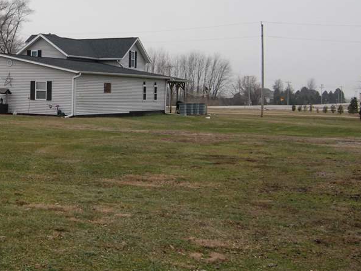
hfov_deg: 29.7
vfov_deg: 23.5
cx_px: 25
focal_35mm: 62
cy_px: 92
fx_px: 647
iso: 800
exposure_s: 1/200
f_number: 7.1
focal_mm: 20
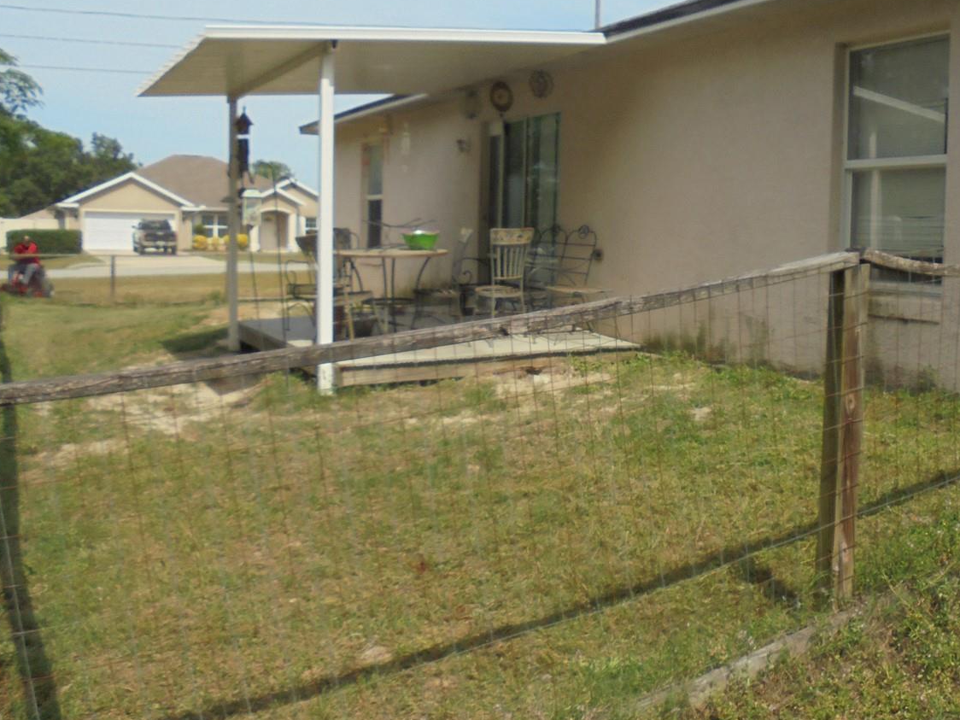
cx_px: 616
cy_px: 308
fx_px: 1026
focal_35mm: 37
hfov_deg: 49.5
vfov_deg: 38.6
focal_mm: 4.6
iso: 100
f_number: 3.5
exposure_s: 1/800
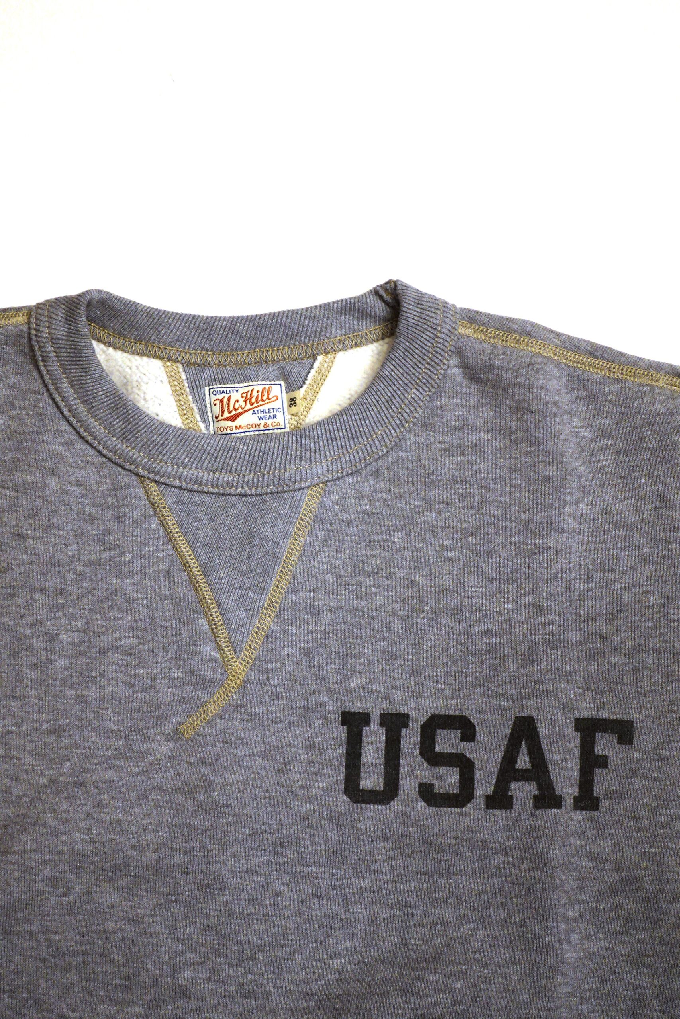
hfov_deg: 19.5
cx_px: 340
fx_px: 1983
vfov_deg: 28.8
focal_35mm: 70
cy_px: 510
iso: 500
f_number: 2.8
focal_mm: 25.53
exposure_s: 1/80
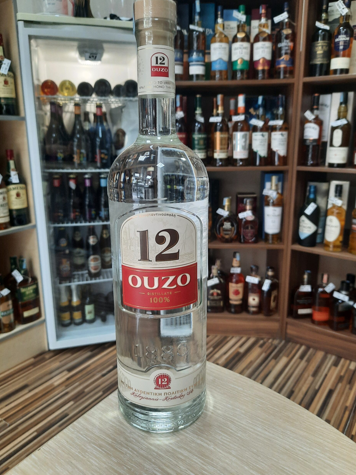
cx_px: 178
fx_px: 357
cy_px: 231
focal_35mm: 26
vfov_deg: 67.3
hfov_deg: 53.1
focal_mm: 4.6
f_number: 2
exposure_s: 1/33
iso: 320
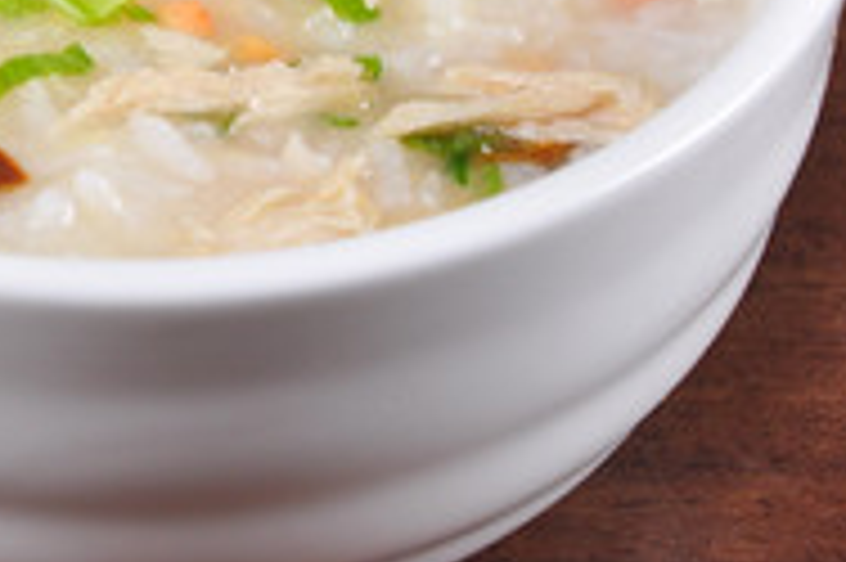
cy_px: -36
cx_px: -220
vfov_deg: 5.9
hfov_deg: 8.8
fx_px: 5400
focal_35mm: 230
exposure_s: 1/125
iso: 200
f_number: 9
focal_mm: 48
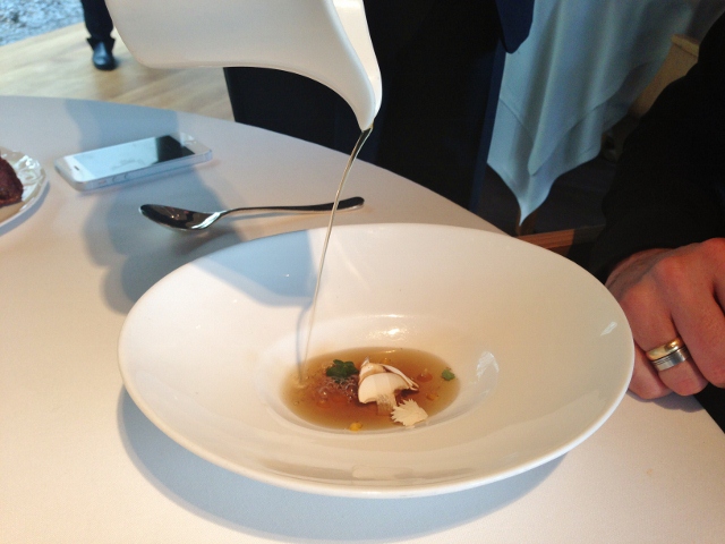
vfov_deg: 42.9
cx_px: 362
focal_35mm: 33
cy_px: 272
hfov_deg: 55.4
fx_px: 691
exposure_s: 1/60
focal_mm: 4.13
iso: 64
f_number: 2.4
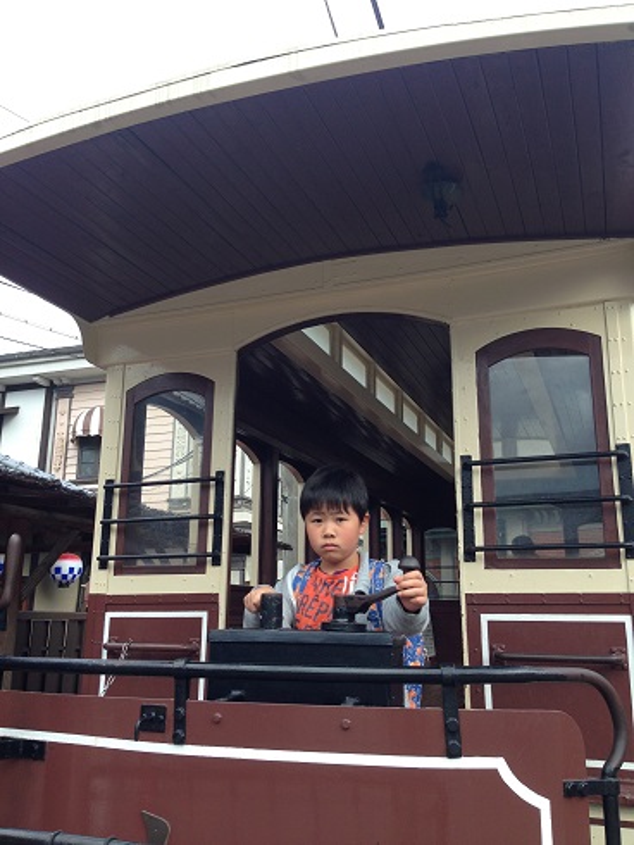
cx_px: 317
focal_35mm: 33
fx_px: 805
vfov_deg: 55.3
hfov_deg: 43.0
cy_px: 422
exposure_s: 1/188
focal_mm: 4.12
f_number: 2.4
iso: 50
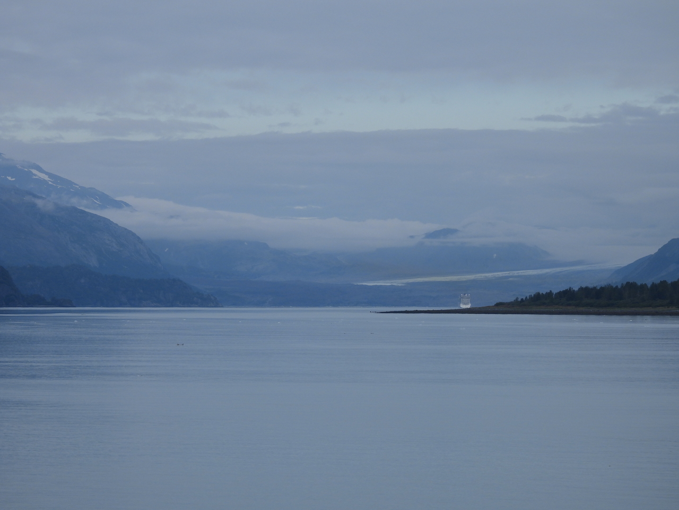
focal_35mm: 185
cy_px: 255
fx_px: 3629
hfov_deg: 10.7
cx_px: 340
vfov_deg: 8.0
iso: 100
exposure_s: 1/640
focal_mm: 33
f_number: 4.5
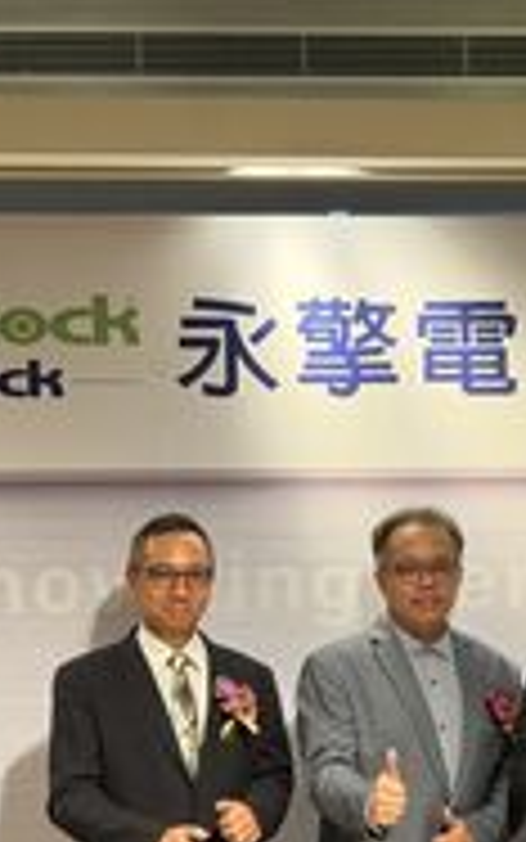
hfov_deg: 11.6
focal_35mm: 109
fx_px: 2498
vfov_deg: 19.0
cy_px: 563
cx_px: 755
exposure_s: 1/100
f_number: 1.78
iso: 200
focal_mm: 6.76
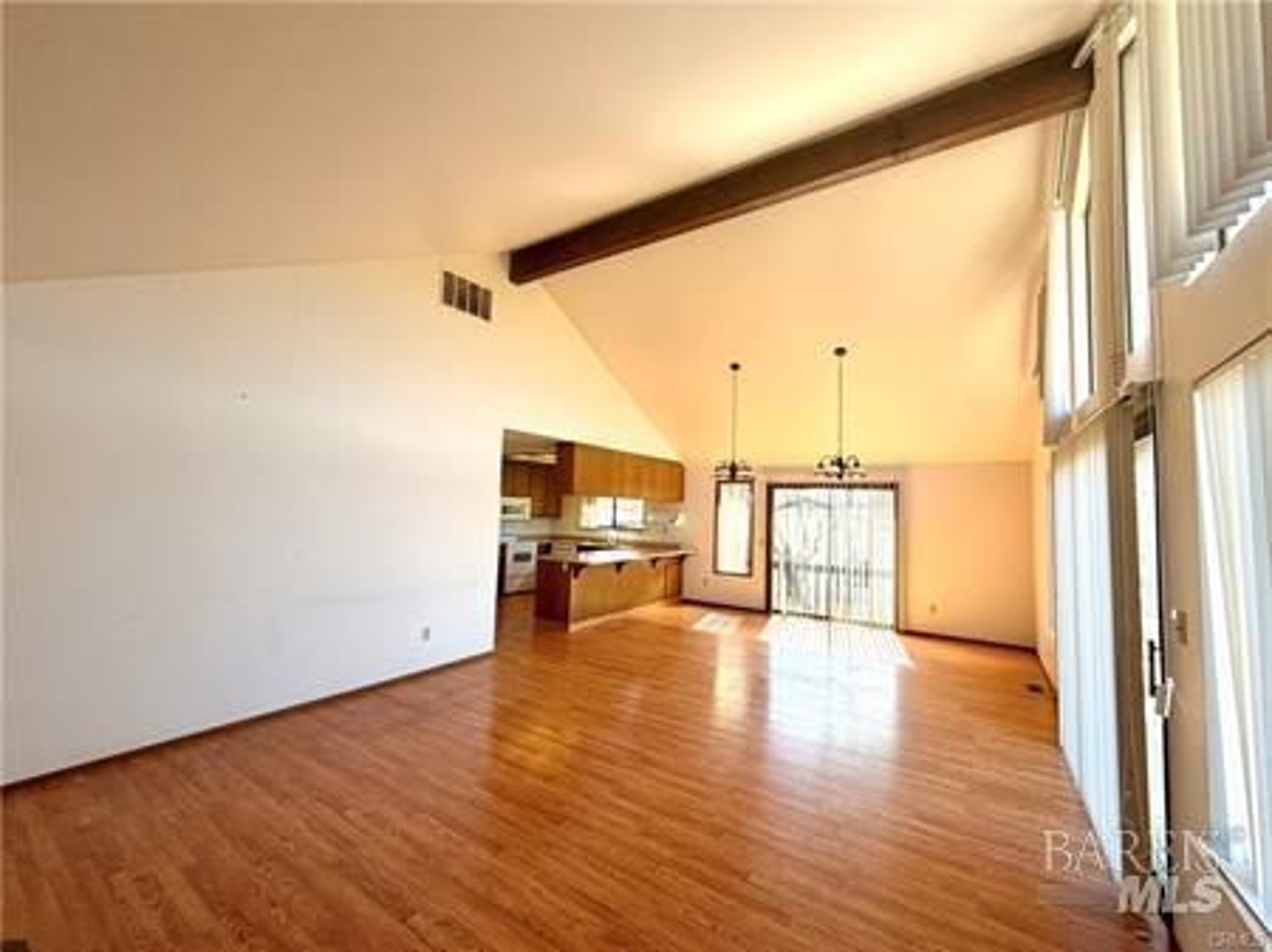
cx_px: 636
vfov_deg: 85.6
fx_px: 514
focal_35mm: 14
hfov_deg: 102.1
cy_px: 476
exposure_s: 1/121
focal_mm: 2.22
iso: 50
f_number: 2.2
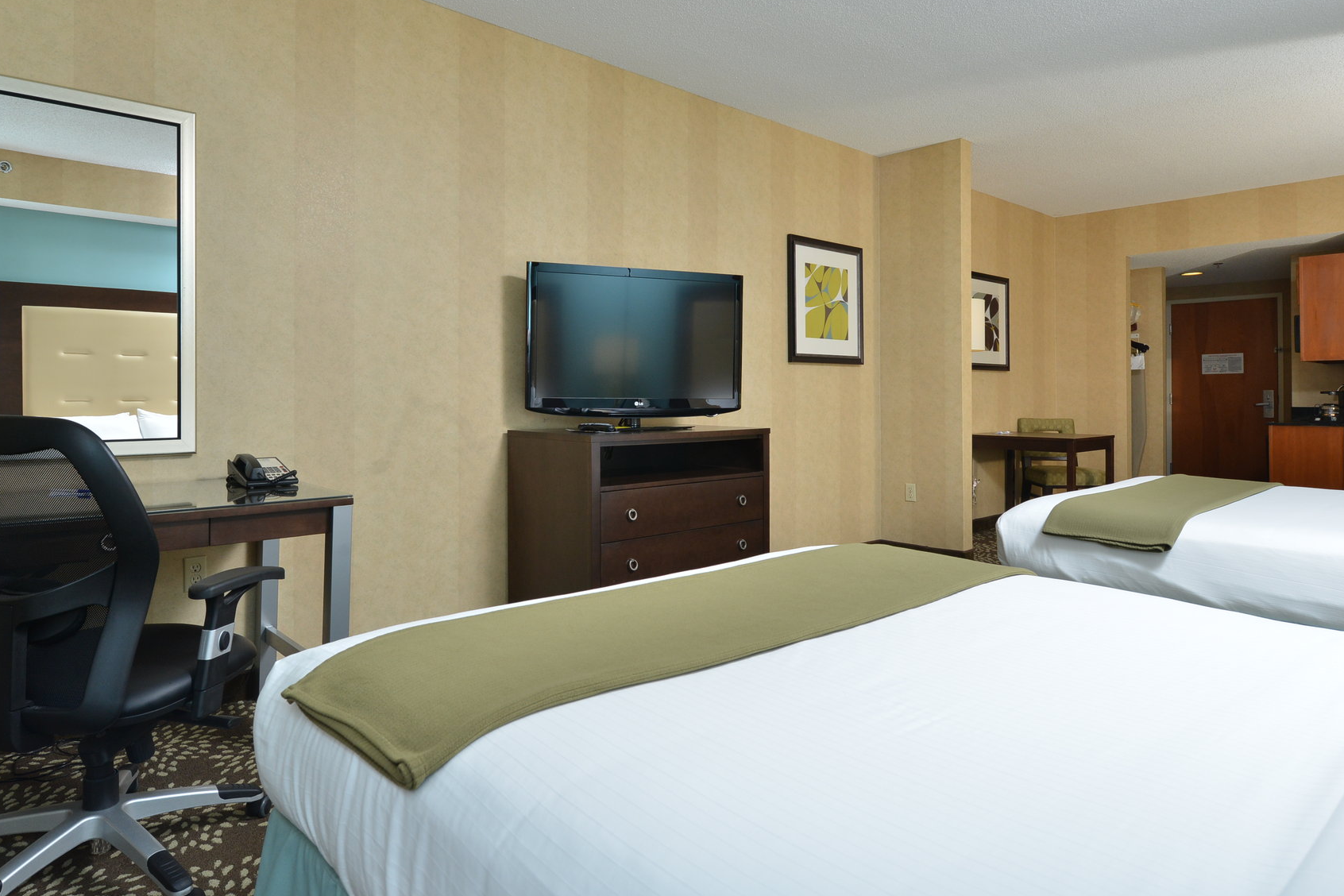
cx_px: 601
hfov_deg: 75.9
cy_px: 397
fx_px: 859
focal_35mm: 23
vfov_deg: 55.0
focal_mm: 19
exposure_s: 1/200
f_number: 10
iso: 500
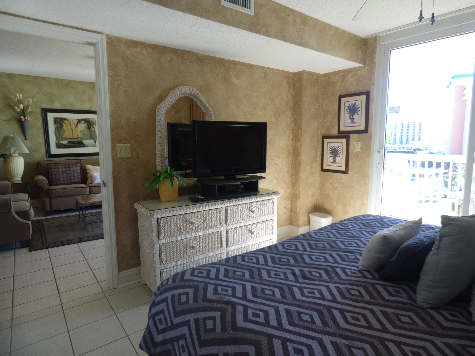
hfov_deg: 81.7
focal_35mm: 20
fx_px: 274
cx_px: 238
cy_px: 178
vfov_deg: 66.0
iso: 100
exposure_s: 1/60
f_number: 2.8
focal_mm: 3.58
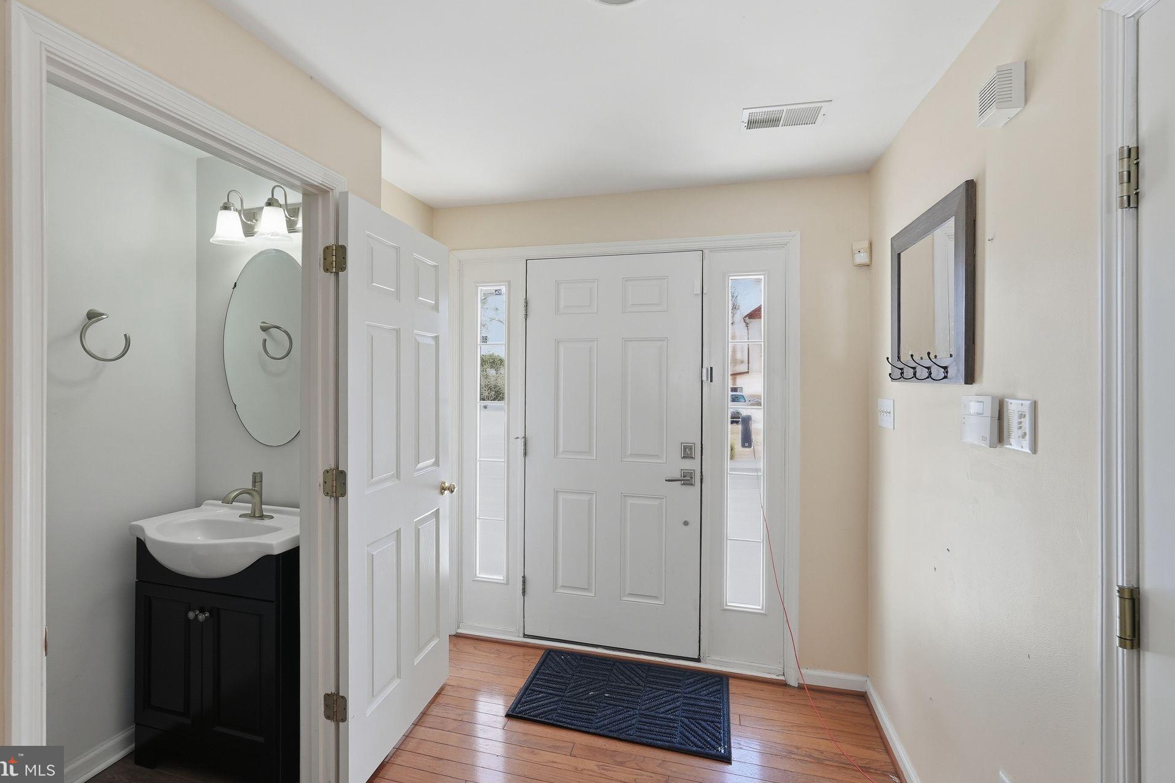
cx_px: 552
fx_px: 555
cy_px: 374
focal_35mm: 17
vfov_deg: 70.4
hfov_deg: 93.2
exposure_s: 1/30
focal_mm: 16
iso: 320
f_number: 8
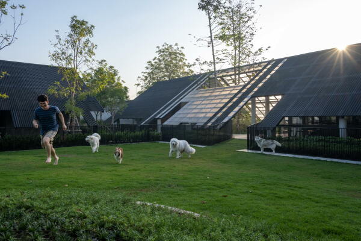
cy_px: 120
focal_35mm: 28
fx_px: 276
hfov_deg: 66.4
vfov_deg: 47.2
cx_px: 180
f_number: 10
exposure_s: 1/320
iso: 400
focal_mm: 27.5
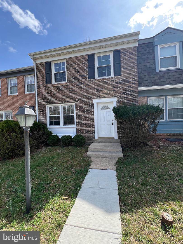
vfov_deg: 106.2
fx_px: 92
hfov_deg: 89.9
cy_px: 122
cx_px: 92
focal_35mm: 13
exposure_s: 1/531
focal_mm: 1.57
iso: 32
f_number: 1.8
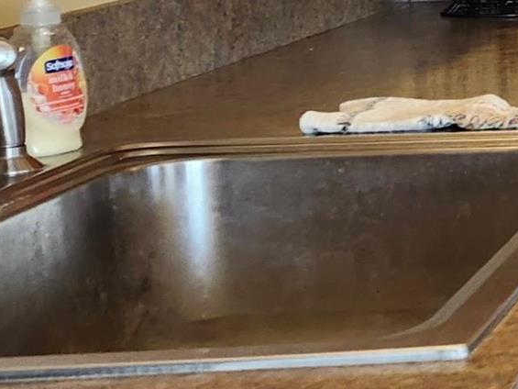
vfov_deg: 11.7
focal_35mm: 125
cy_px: -15
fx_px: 1871
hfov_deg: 11.9
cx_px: 1333
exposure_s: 1/120
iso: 200
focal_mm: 5.54
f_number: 1.8
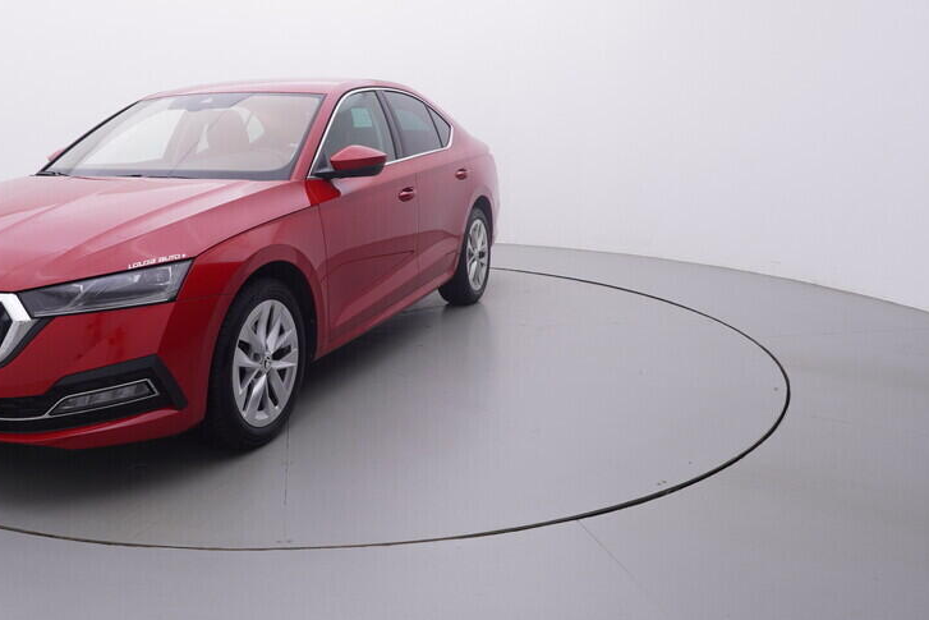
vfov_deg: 41.1
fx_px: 818
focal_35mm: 32
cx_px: 290
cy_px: 221
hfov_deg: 57.5
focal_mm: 15
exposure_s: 1/80
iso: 200
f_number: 5
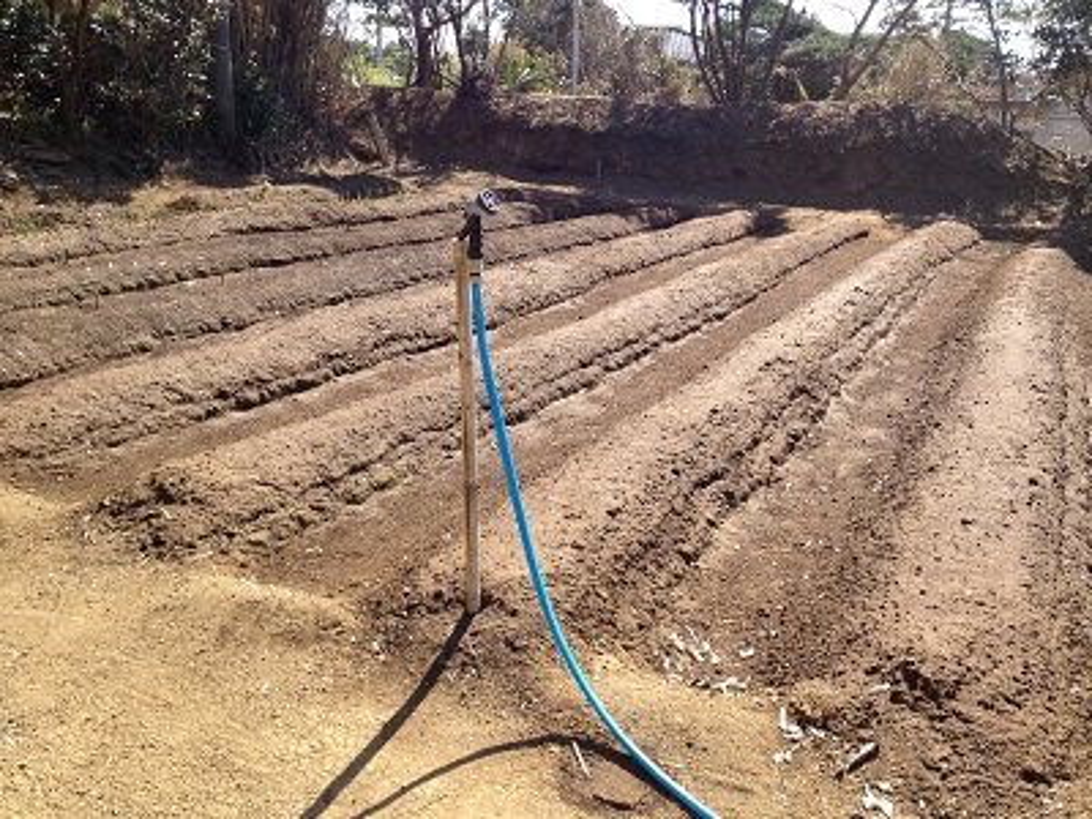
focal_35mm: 35
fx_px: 1104
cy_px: 410
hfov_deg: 52.6
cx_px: 546
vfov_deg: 40.7
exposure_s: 1/613
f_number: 2.4
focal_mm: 4.28
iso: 50
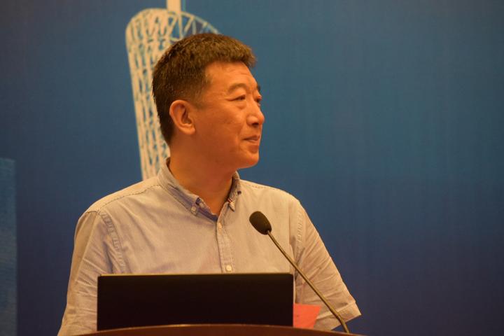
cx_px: 252
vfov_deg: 8.7
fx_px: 2205
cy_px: 168
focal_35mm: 158
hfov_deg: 13.0
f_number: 4.5
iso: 3200
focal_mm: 105
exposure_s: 1/60
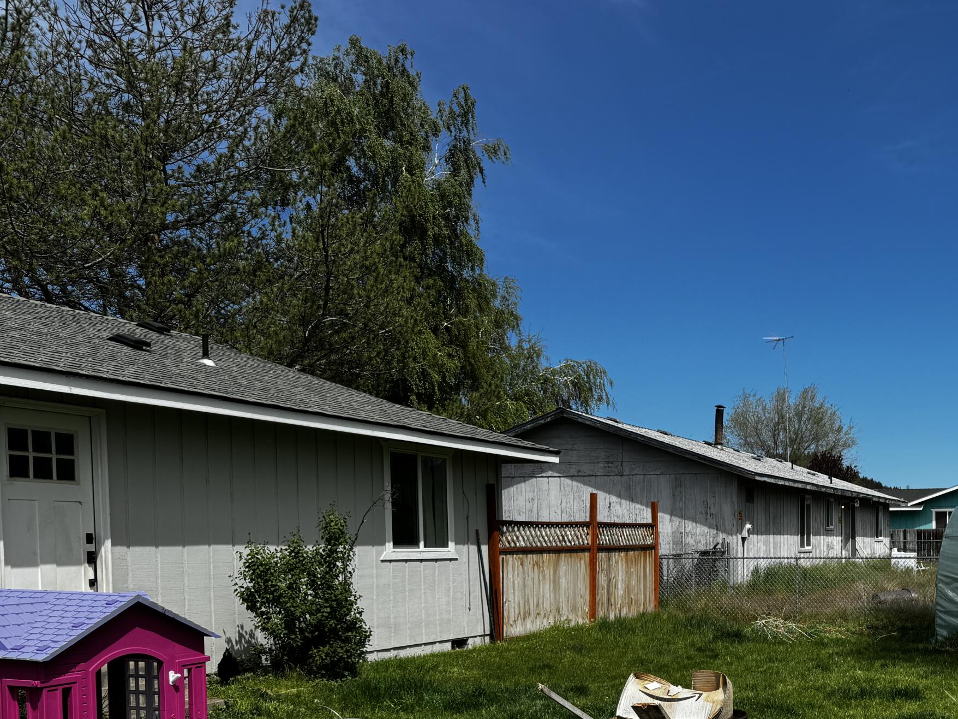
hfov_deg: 43.4
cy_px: 604
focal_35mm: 41
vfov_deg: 33.8
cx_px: 784
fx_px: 1135
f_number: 1.78
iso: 80
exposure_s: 1/4608
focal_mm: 6.76
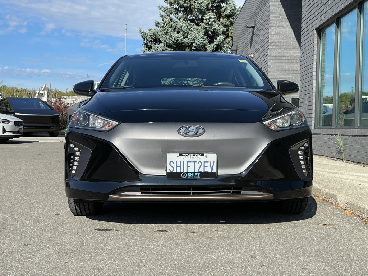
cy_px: 138
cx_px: 184
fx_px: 553
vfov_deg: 28.0
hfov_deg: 36.8
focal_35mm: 52
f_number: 2
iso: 25
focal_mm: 6
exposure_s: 1/1453
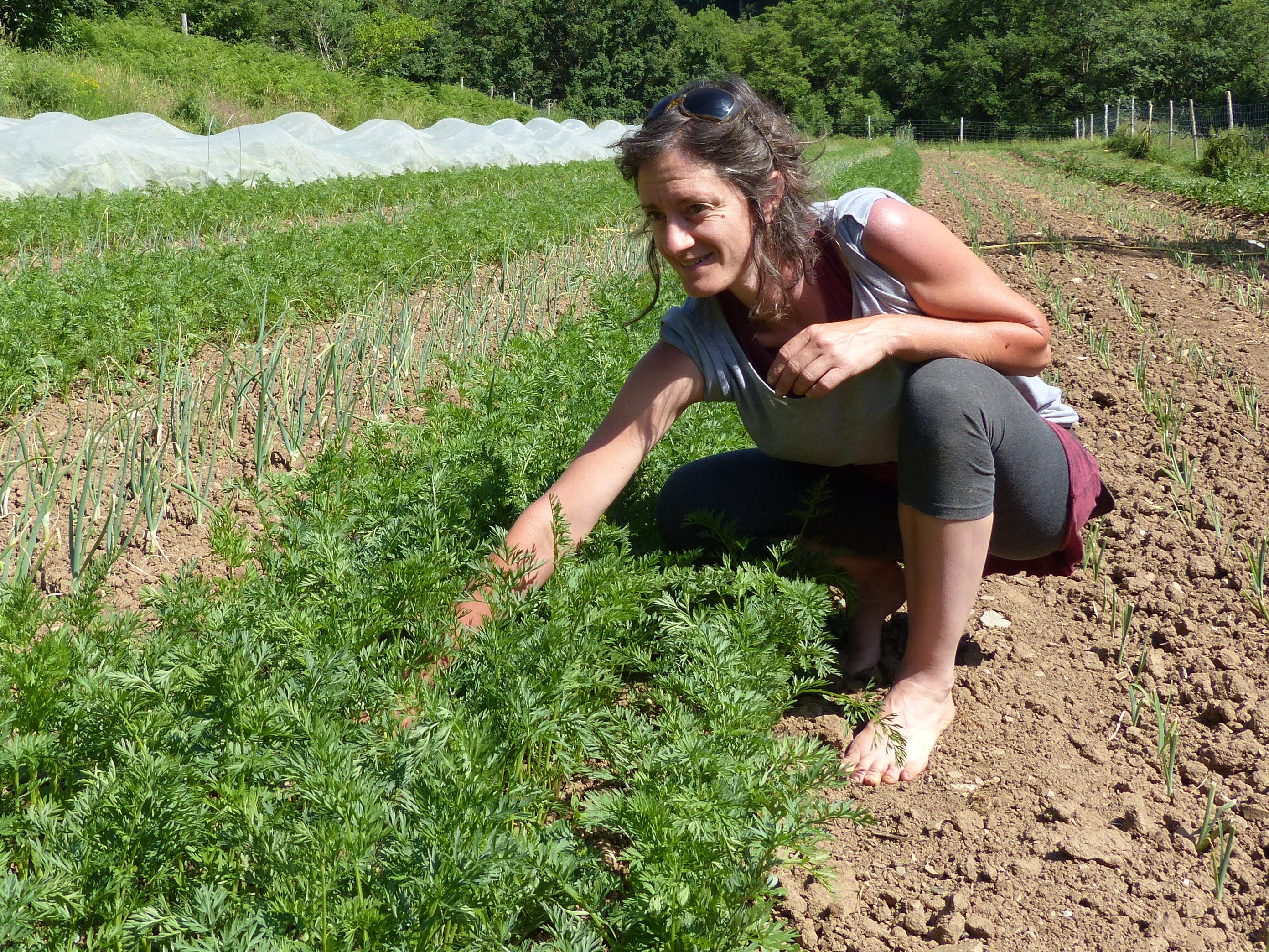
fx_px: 1686
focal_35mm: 46
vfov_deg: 31.3
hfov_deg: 41.0
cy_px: 329
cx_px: 503
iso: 100
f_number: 4
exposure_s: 1/640
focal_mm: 5.8
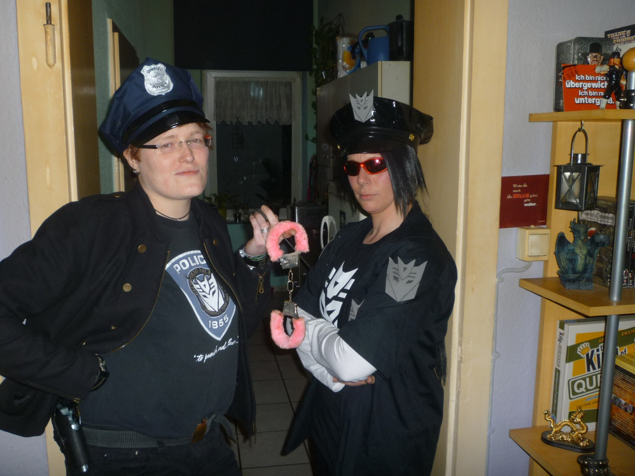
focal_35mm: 31
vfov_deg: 45.4
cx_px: 298
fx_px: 569
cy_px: 237
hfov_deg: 58.3
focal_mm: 5.2
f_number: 3.3
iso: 100
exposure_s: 1/125
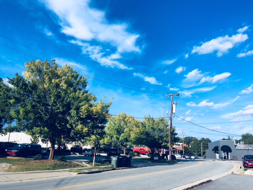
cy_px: 95
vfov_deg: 48.2
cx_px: 126
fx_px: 212
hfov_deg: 61.7
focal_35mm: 29
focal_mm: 4.15
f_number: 2.2
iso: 25
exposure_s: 1/1282
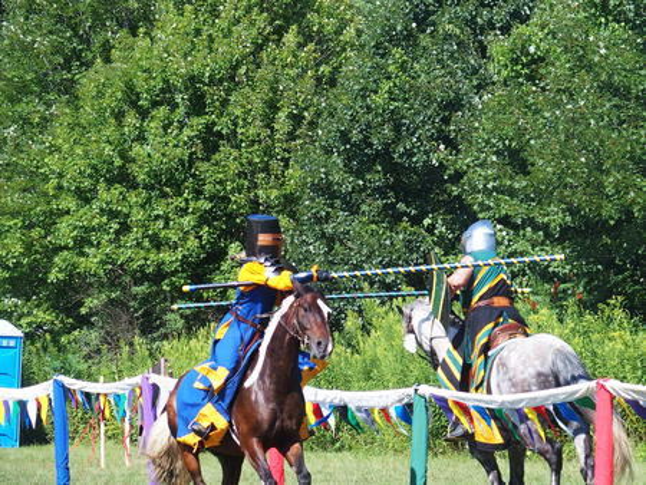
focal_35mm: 182
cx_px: 323
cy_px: 242
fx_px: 3398
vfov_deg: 8.2
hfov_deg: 10.9
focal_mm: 38.6
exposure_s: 1/640
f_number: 3.5
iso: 100
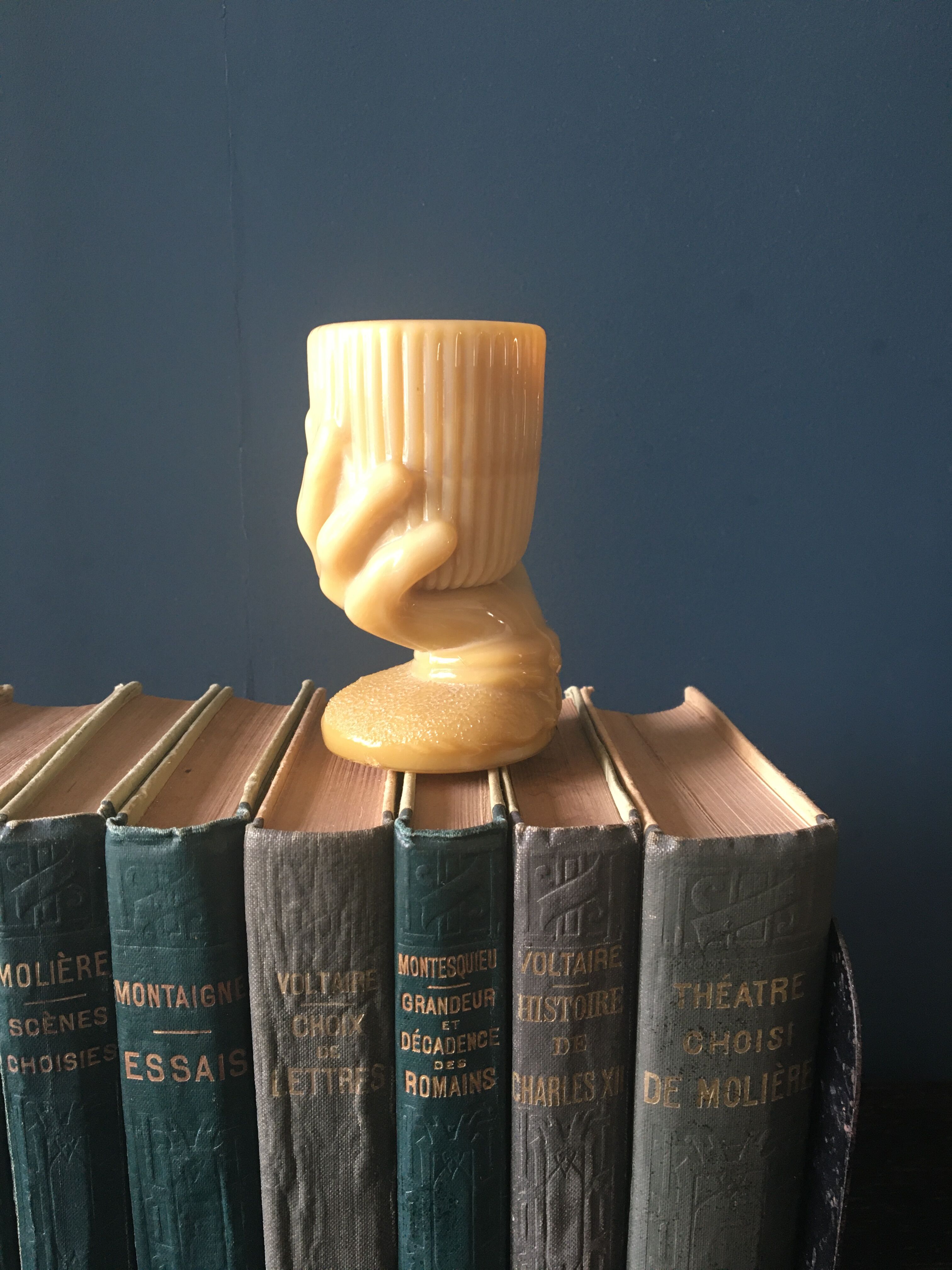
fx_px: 1063
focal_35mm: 29
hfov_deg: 48.2
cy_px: 635
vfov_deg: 61.7
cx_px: 476
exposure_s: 1/33
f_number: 2.2
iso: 100
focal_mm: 4.15
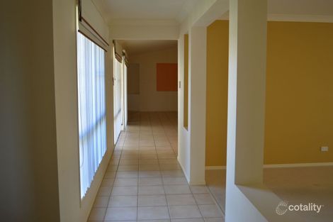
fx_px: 305
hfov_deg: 57.2
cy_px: 111
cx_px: 166
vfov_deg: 39.9
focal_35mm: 33
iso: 200
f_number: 3.8
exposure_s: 1/25
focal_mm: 22
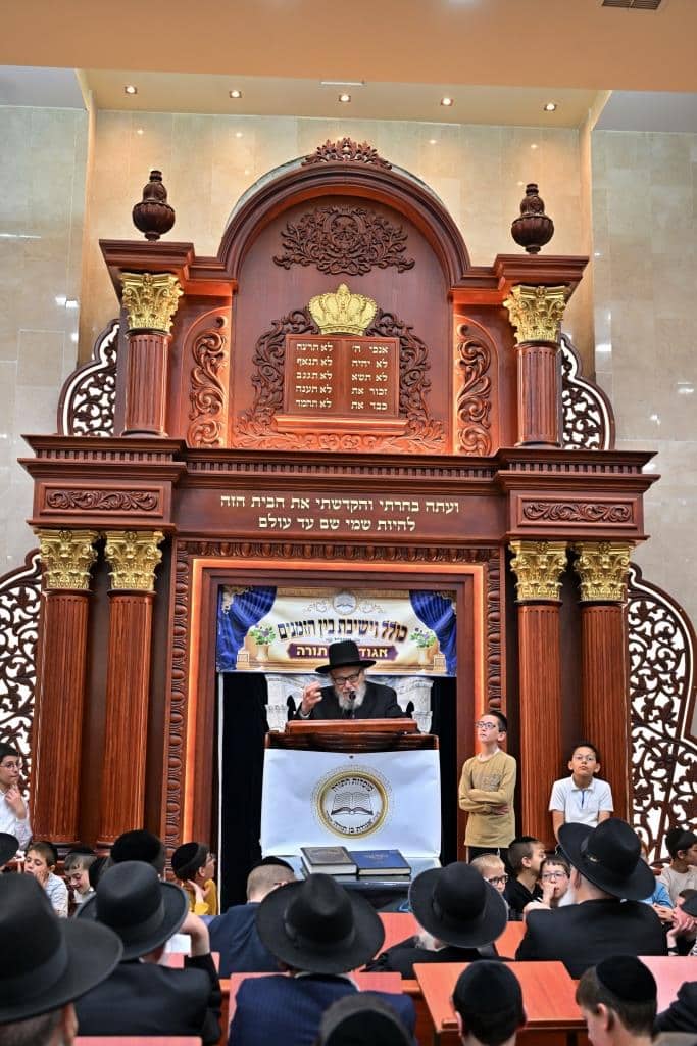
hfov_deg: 31.9
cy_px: 523
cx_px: 348
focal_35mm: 42
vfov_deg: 46.4
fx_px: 1219
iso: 640
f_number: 4
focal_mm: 42
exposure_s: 1/160
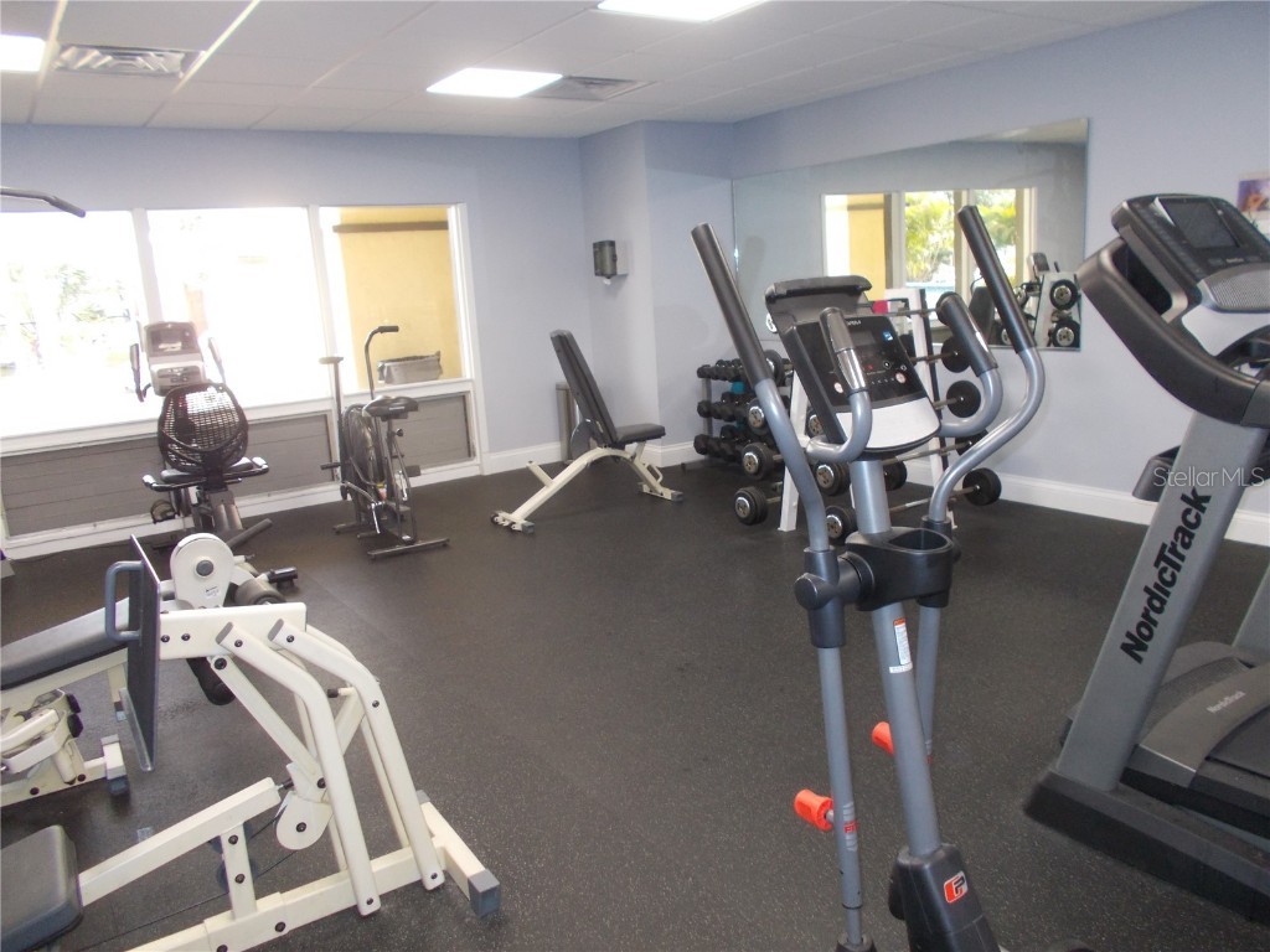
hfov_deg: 67.3
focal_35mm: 26
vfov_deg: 53.1
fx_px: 954
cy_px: 476
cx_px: 635
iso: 220
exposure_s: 1/25
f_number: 3.2
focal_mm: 4.6
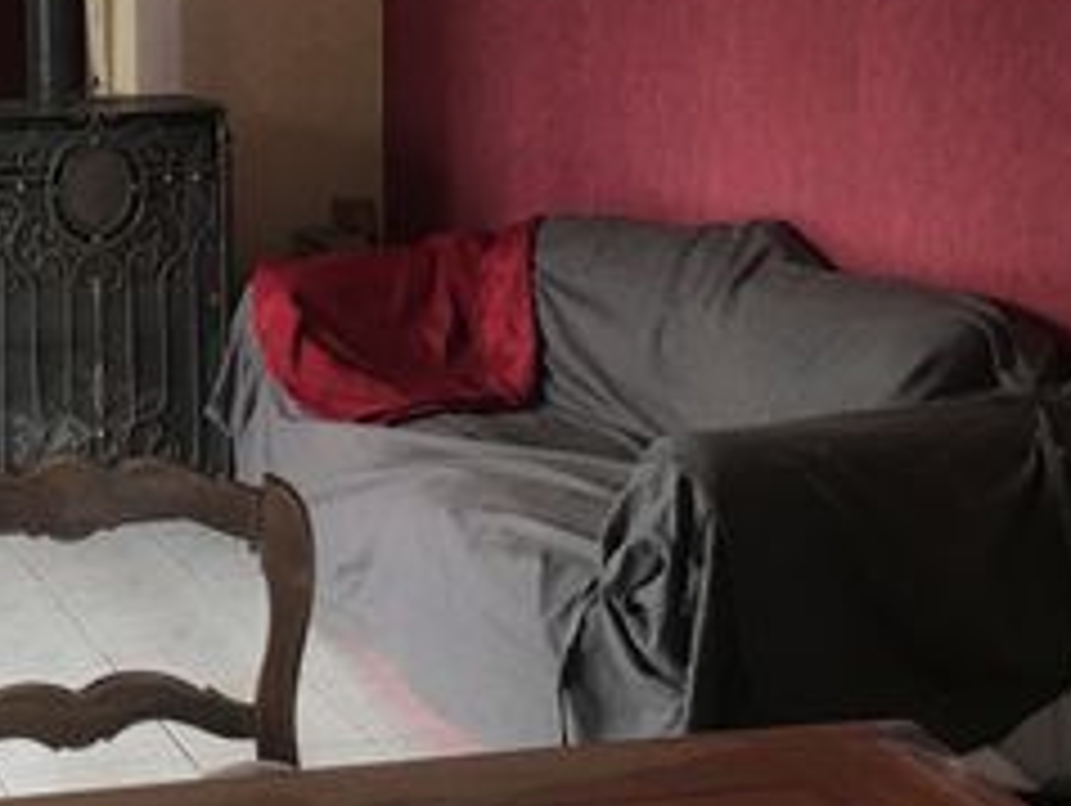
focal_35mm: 73
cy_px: 81
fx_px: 2261
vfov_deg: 19.8
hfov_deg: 25.2
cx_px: -40
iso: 64
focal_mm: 4.15
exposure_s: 1/33
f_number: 2.2
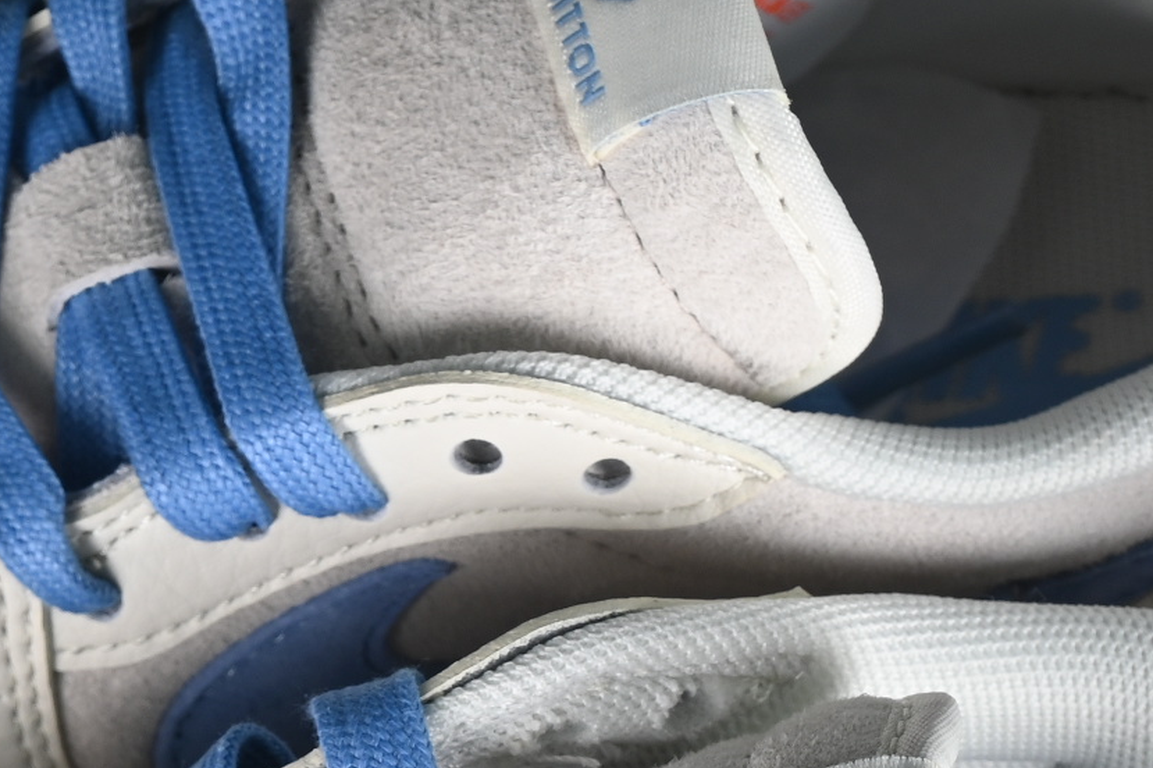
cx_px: 296
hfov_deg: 8.2
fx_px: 8067
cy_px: 941
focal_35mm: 252
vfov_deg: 5.4
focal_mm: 50
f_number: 7.1
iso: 160
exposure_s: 1/80
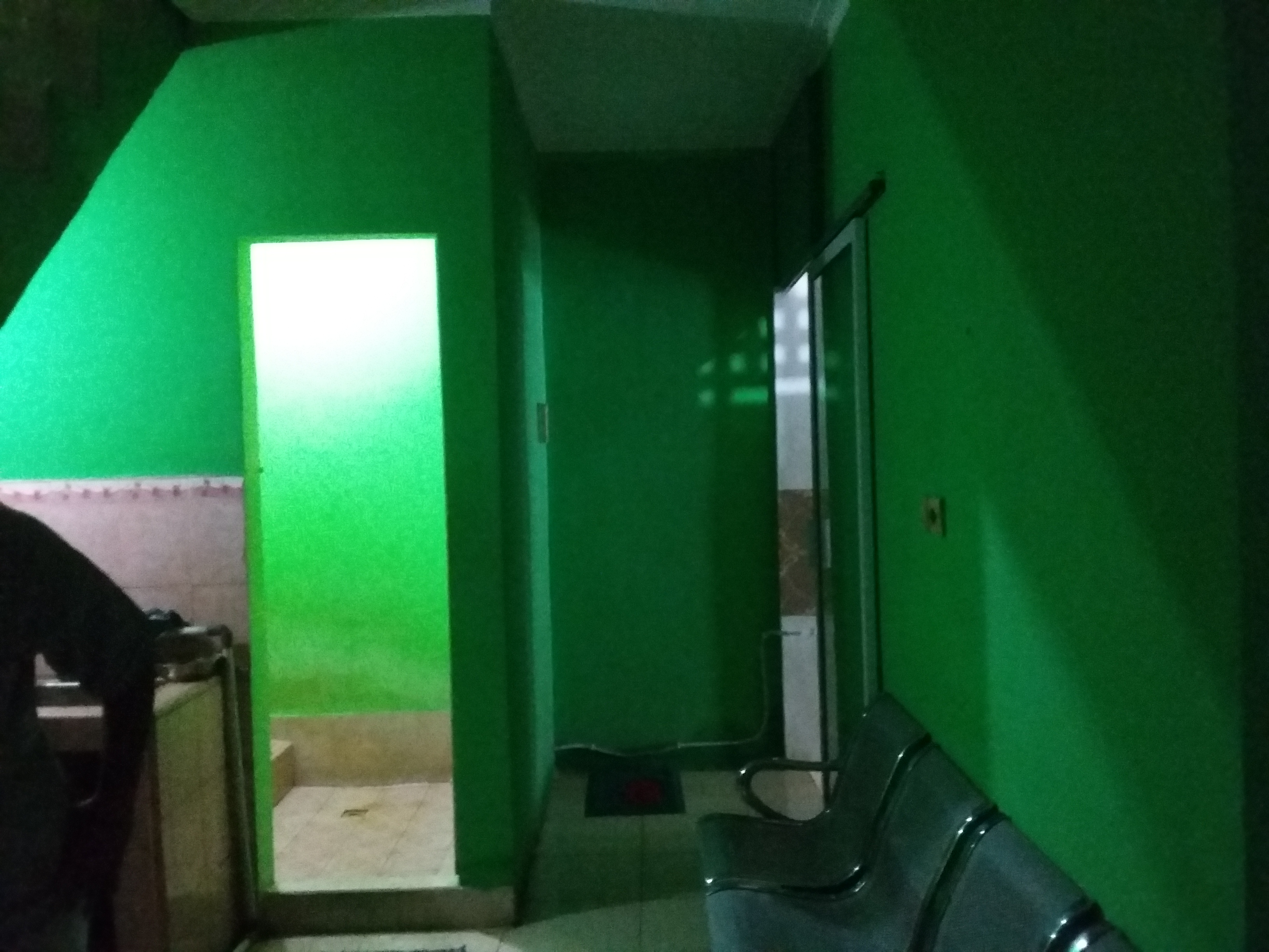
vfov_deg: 45.4
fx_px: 1136
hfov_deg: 58.4
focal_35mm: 31
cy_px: 476
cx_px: 634
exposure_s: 1/17
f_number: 2.2
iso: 1250
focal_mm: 3.3
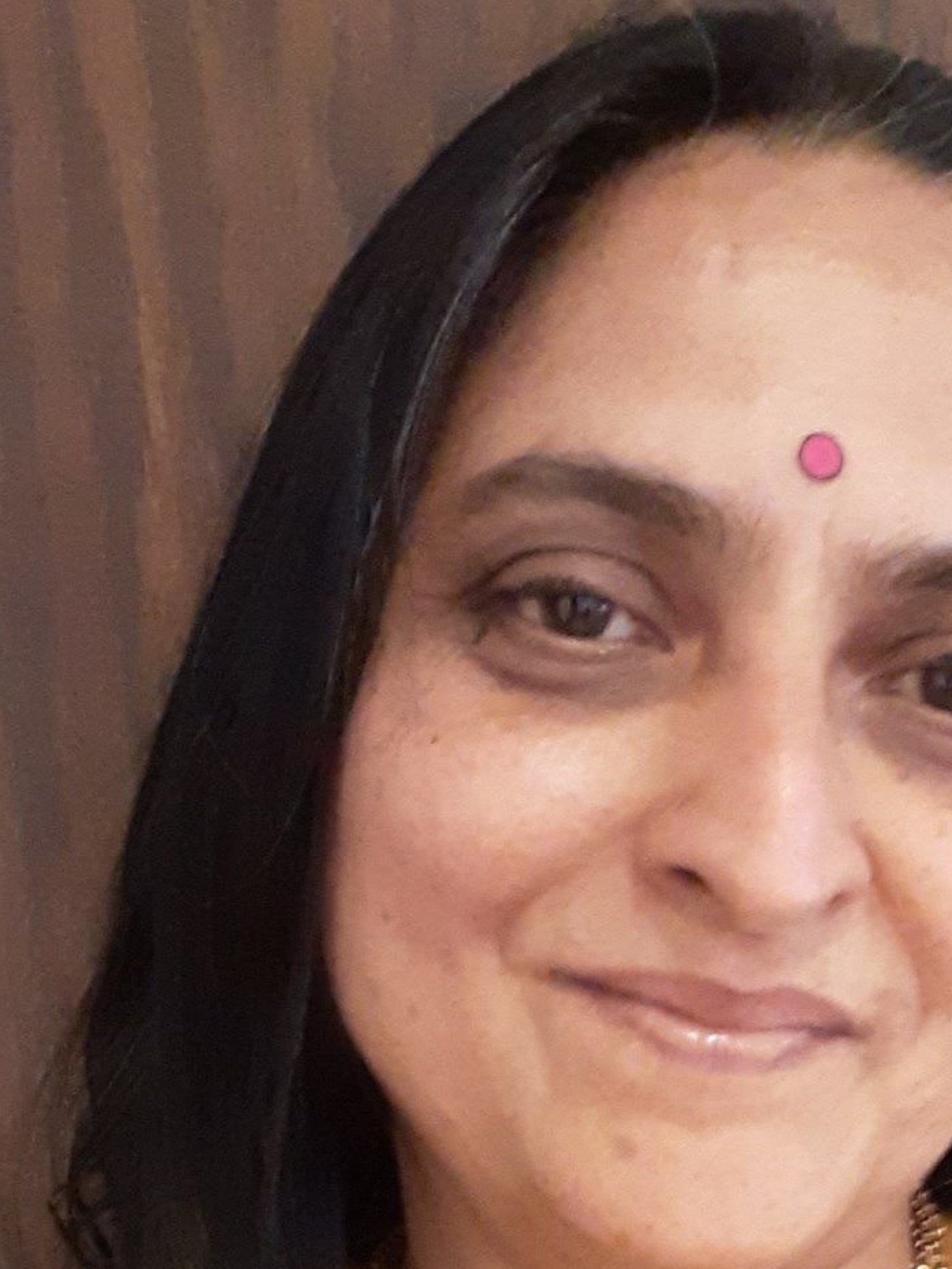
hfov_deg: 23.9
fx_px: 2237
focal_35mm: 61
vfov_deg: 29.8
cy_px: 1239
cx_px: 639
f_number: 2
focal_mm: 2.61
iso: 500
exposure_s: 1/14
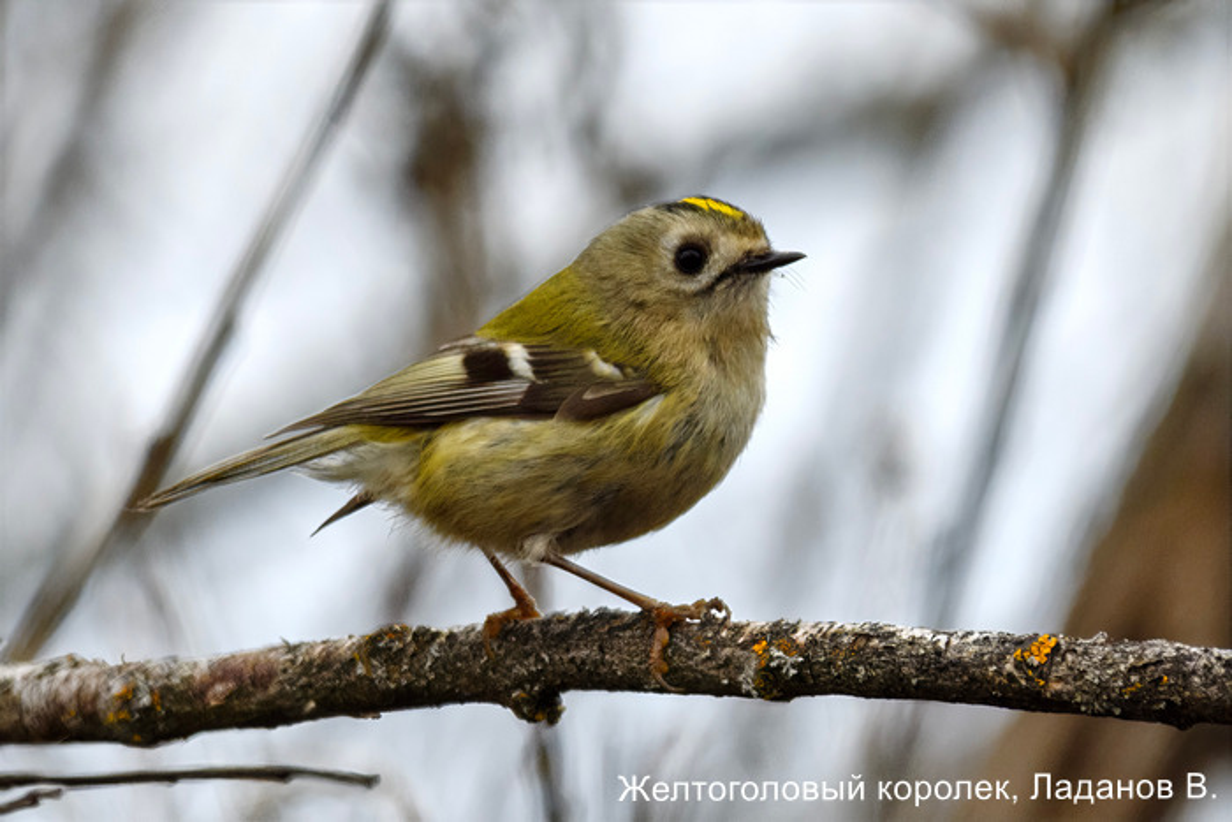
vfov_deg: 1.5
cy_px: 411
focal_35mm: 900
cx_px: 616
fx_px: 30804
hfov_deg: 2.3
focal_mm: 600
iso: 450
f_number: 6.3
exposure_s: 1/1000
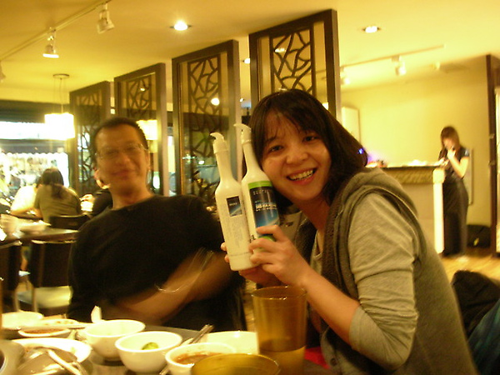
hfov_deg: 52.6
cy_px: 188
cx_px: 250
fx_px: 506
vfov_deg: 40.7
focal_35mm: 35
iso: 200
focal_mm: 5.8
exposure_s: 1/3.3
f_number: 3
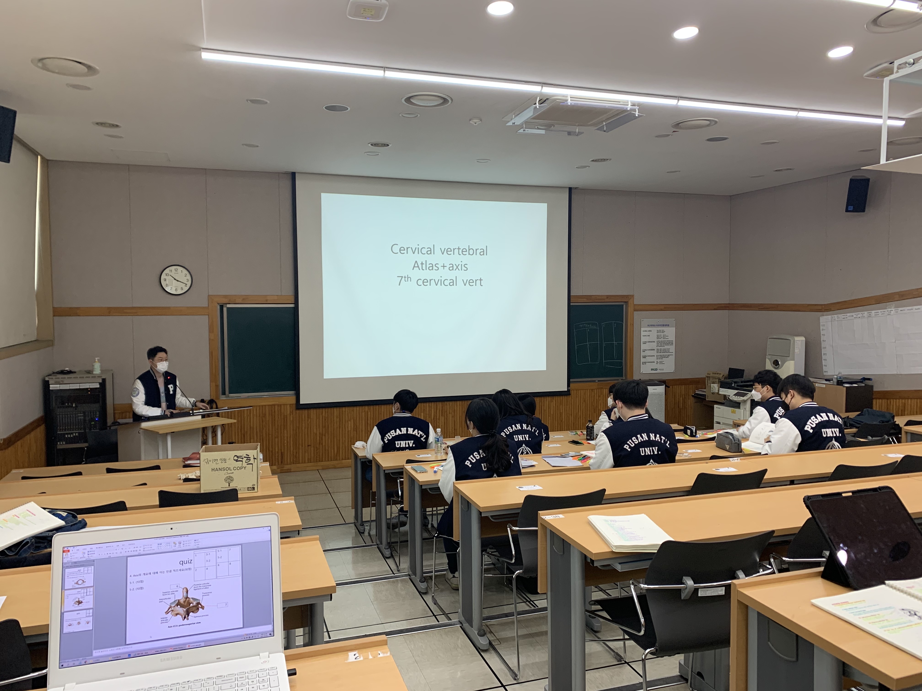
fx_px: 693
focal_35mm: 26
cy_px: 346
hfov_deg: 67.3
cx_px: 461
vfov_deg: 53.1
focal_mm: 4.25
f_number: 1.8
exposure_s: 1/120
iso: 100
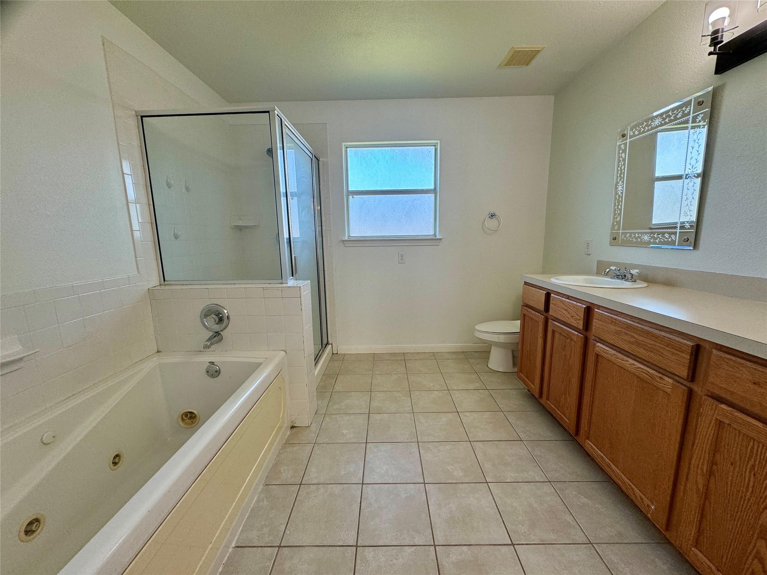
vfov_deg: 85.7
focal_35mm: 14
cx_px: 384
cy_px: 288
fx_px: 310
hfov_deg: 102.1
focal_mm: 2.22
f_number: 2.2
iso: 125
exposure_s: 1/120
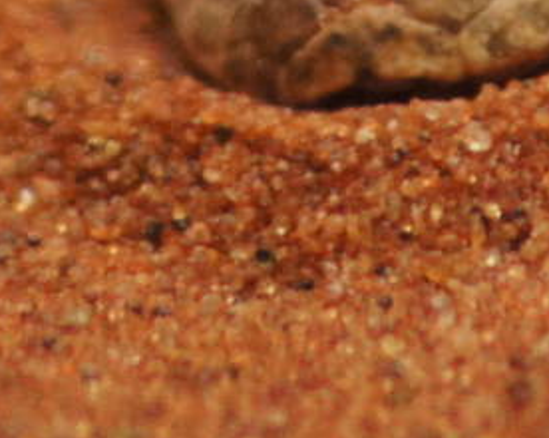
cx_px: 362
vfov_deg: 0.7
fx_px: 37124
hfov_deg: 0.8
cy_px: -282
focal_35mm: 2288
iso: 1600
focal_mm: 280
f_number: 5.6
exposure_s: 1/250
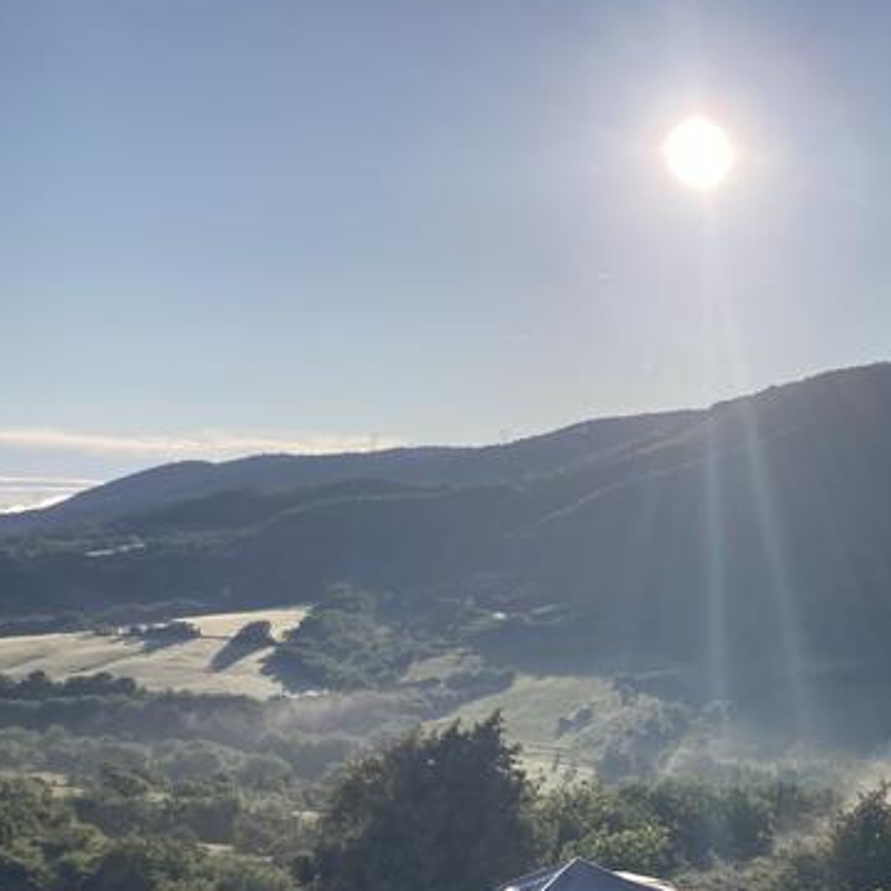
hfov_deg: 28.7
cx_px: 936
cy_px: 592
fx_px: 1602
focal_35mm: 55
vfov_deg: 30.9
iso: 25
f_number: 1.8
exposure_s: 1/4878
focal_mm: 3.99
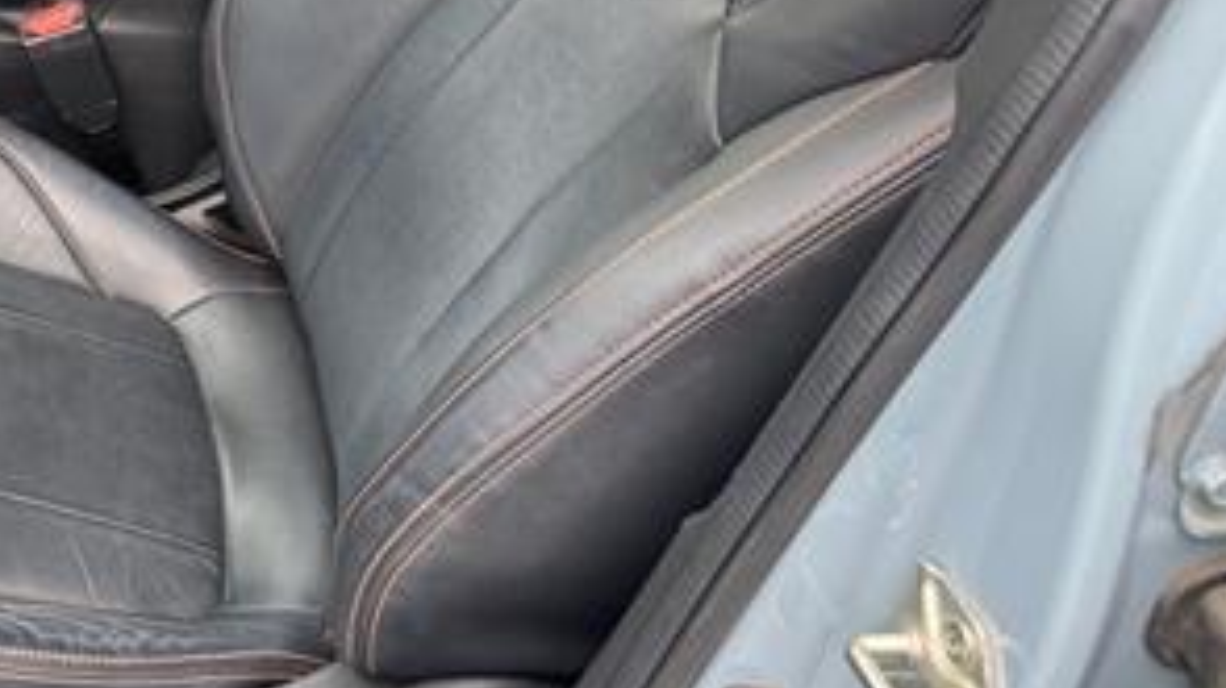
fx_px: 1852
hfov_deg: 33.3
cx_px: -17
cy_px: 33
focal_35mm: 57
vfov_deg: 20.5
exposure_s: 1/192
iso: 64
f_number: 1.78
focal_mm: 6.76
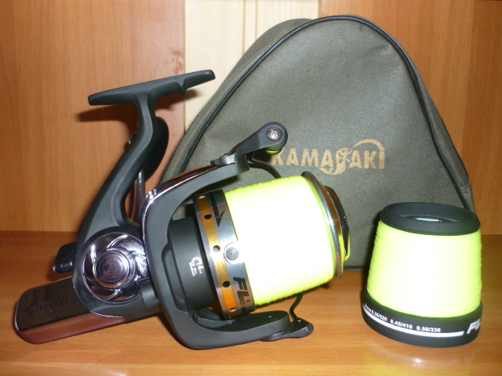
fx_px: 479
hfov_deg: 55.4
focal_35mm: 33
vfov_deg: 42.9
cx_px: 251
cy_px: 188
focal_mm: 5.5
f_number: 2.8
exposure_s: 1/30
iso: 100
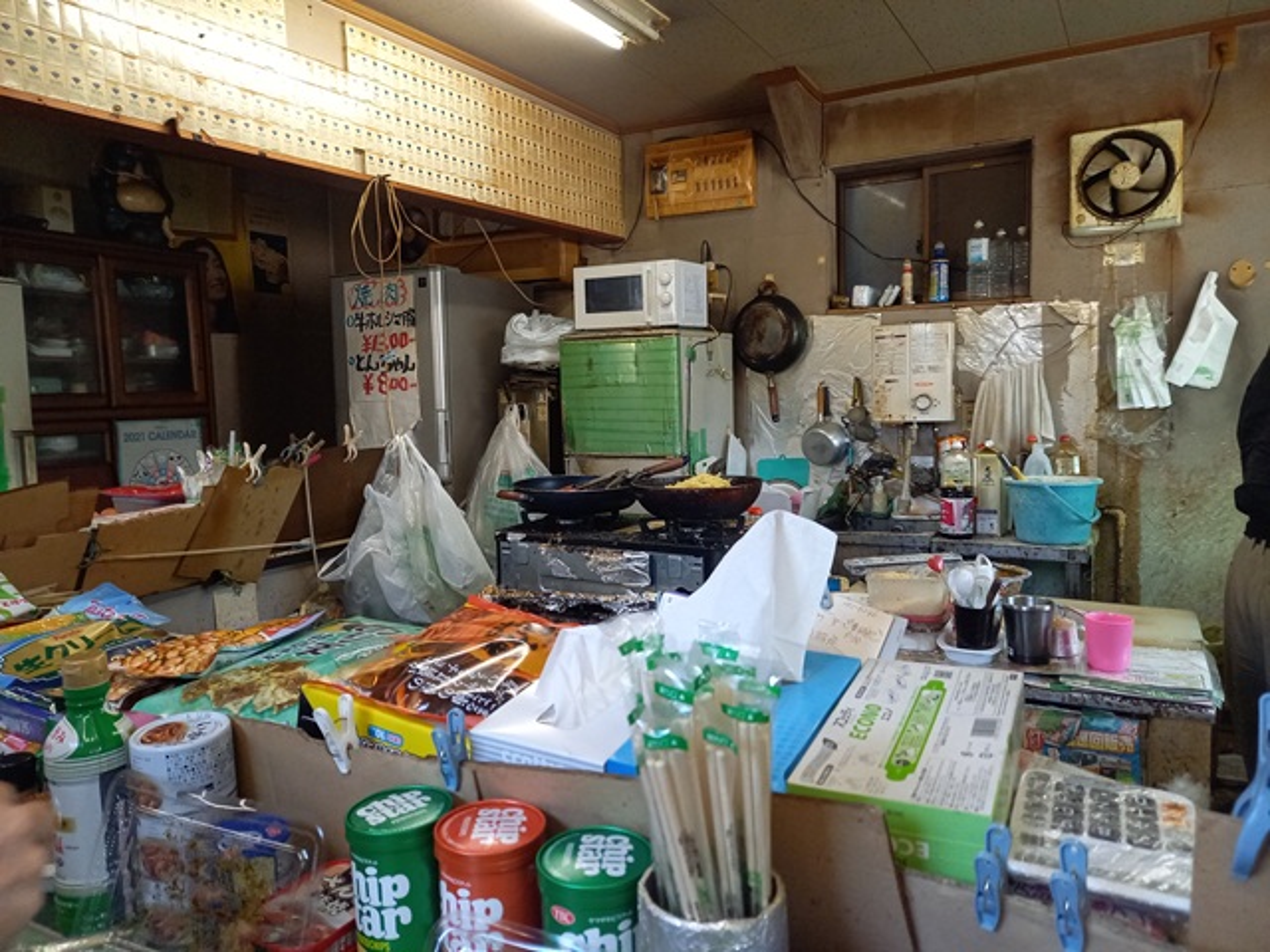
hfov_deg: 69.4
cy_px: 476
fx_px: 917
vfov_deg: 54.9
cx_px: 635
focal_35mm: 25
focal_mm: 4.65
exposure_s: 1/60
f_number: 1.8
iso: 320
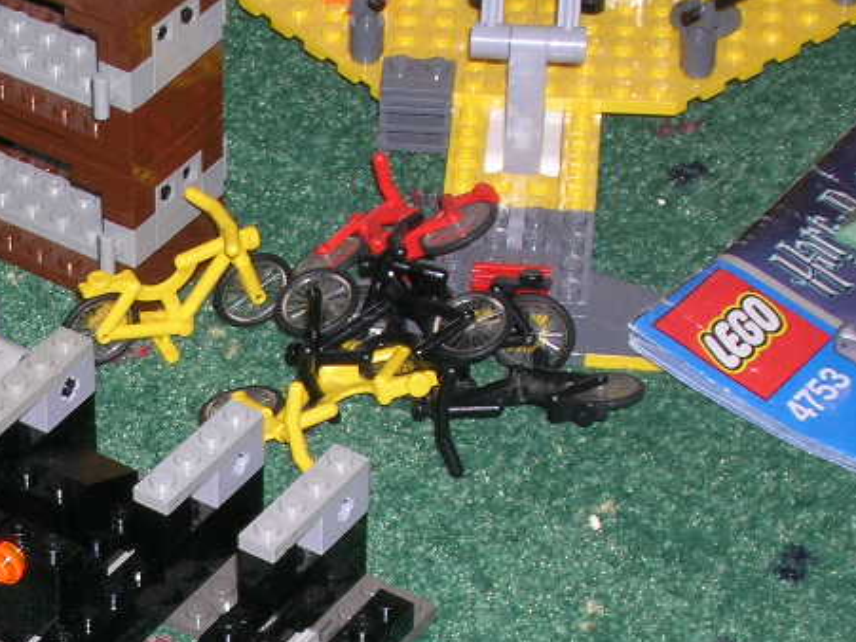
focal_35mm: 159
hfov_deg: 12.2
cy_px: 680
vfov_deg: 9.3
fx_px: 3931
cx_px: -102
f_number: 3.9
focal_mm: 11.7
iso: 50
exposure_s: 1/60.1
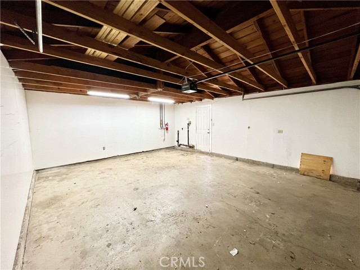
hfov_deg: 106.2
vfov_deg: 89.9
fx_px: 135
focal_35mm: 13
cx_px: 180
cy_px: 135
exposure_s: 1/120
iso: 200
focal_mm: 1.57
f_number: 1.8
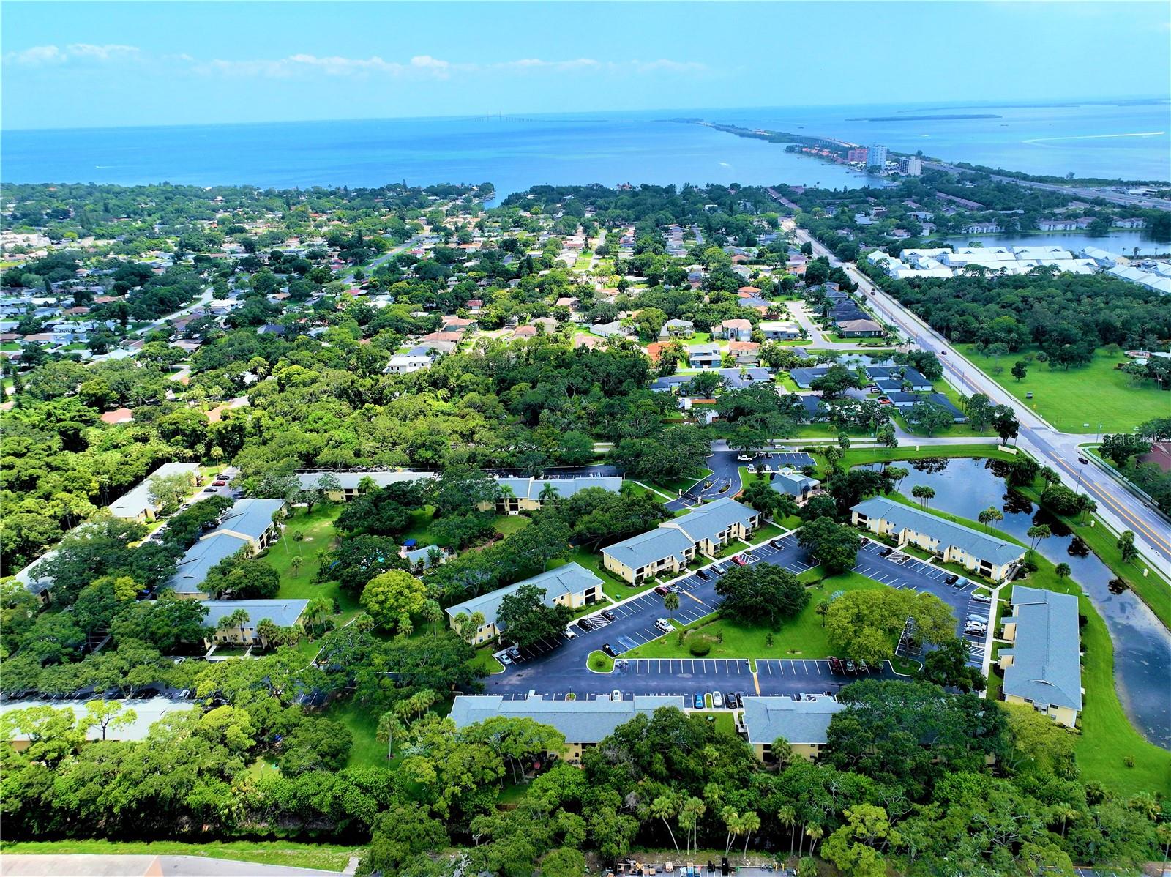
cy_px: 438
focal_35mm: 24
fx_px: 811
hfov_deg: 71.6
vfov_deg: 56.8
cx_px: 586
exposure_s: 1/2000
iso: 170
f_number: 2.8
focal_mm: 12.29
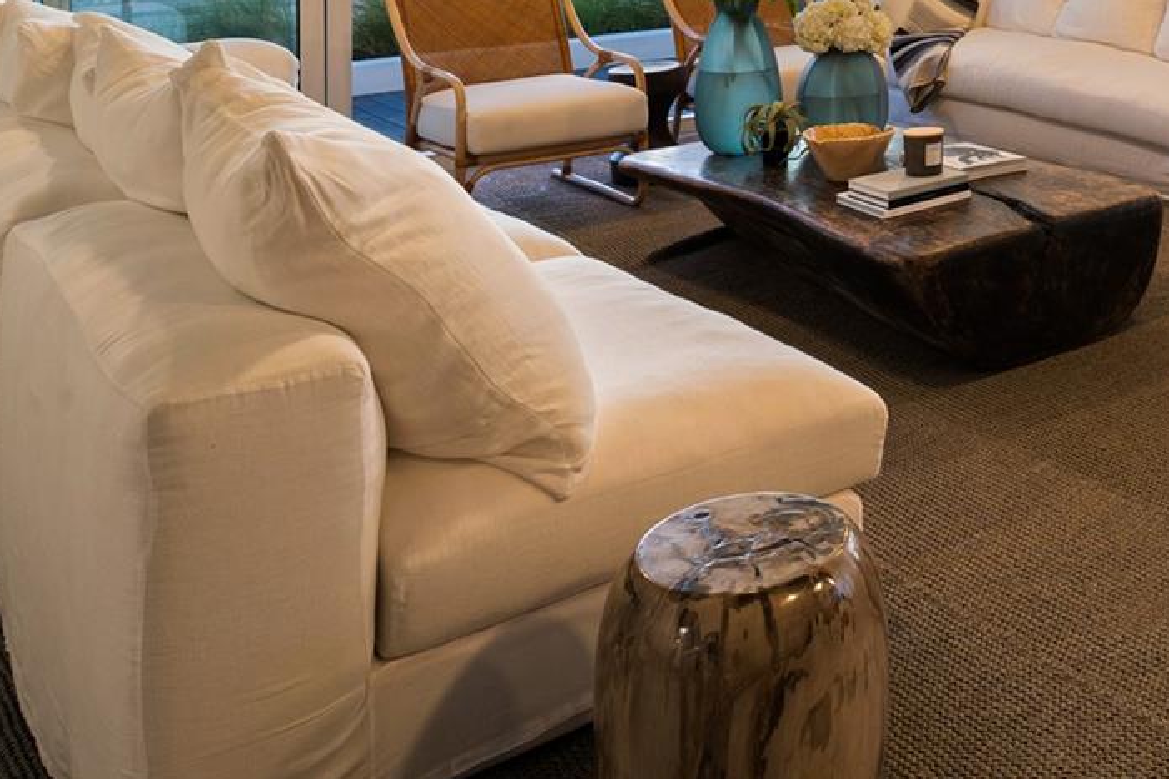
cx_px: 1136
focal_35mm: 42
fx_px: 1368
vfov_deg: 28.5
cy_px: -102
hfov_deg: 41.1
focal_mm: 18.5
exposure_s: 4
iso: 250
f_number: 11
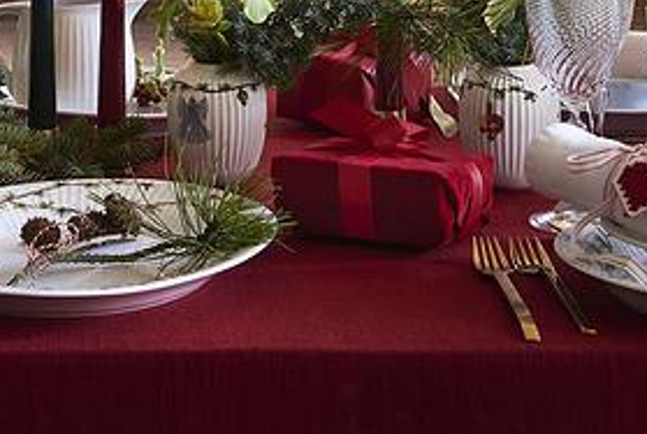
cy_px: -203
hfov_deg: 13.6
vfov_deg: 9.0
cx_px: 29
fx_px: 2682
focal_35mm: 149
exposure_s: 1/4
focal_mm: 48
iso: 100
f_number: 8
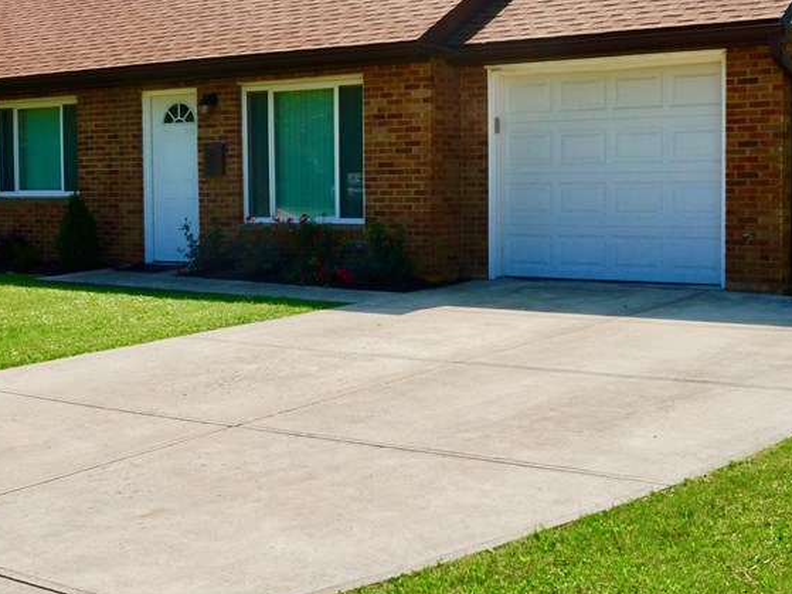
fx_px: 1281
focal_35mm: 56
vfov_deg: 26.0
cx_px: 345
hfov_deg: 34.3
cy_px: 237
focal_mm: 20
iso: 200
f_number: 14
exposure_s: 1/250
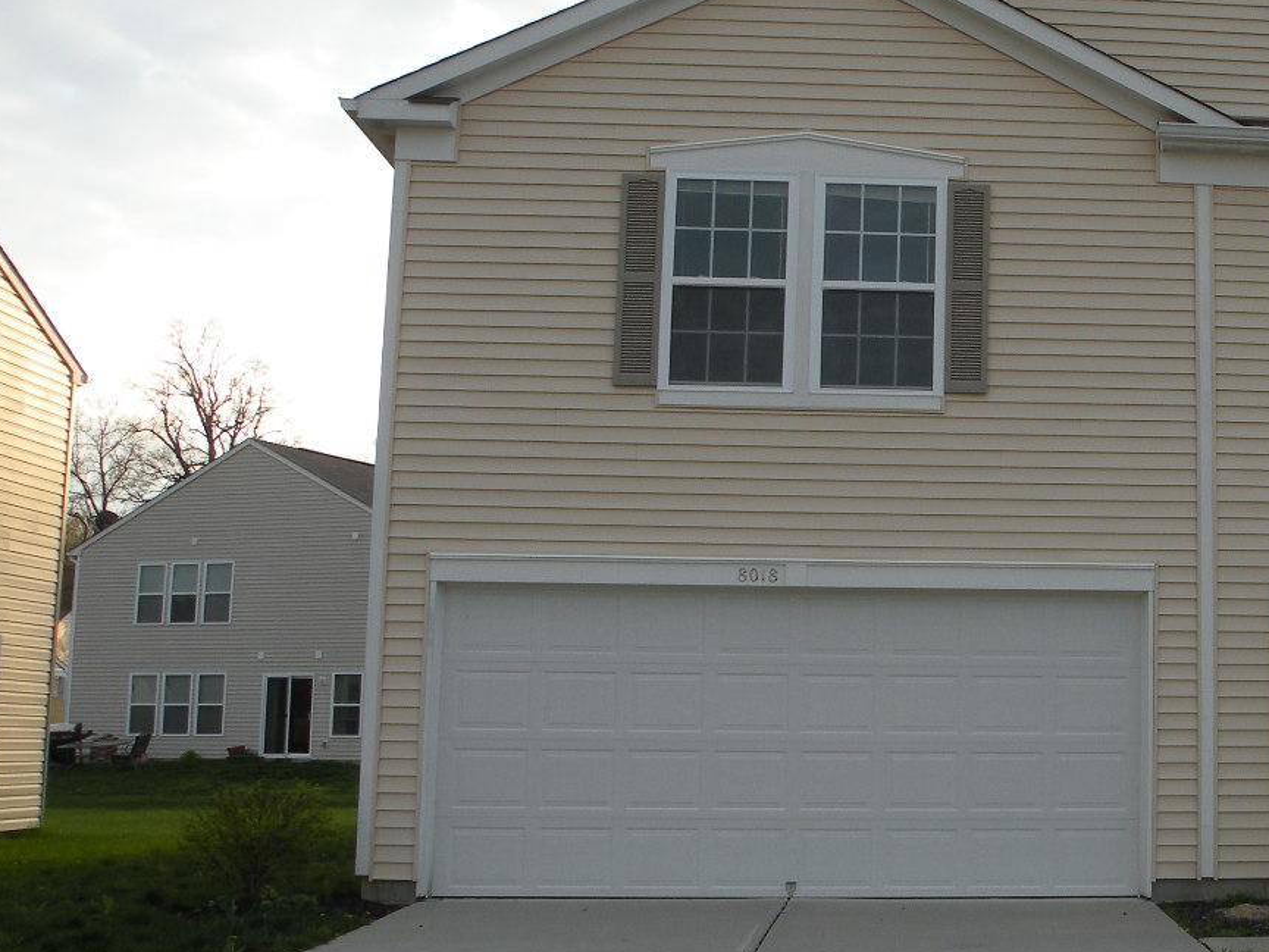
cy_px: 500
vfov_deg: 29.1
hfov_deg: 35.7
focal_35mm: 50
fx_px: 1833
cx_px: 1165
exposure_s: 1/123
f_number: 4
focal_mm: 4.7
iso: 64
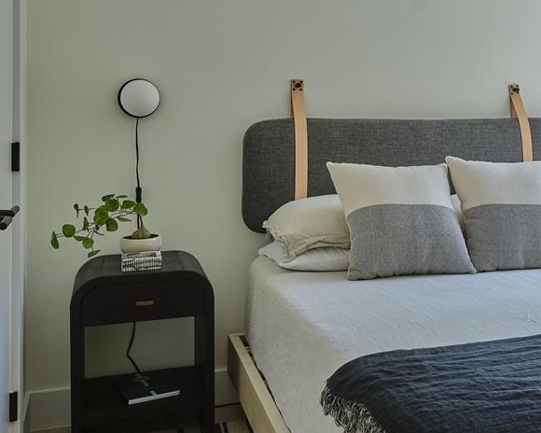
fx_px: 801
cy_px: 133
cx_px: 451
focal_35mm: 50
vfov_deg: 30.0
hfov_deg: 35.8
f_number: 11
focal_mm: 36.2
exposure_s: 1/6
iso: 100
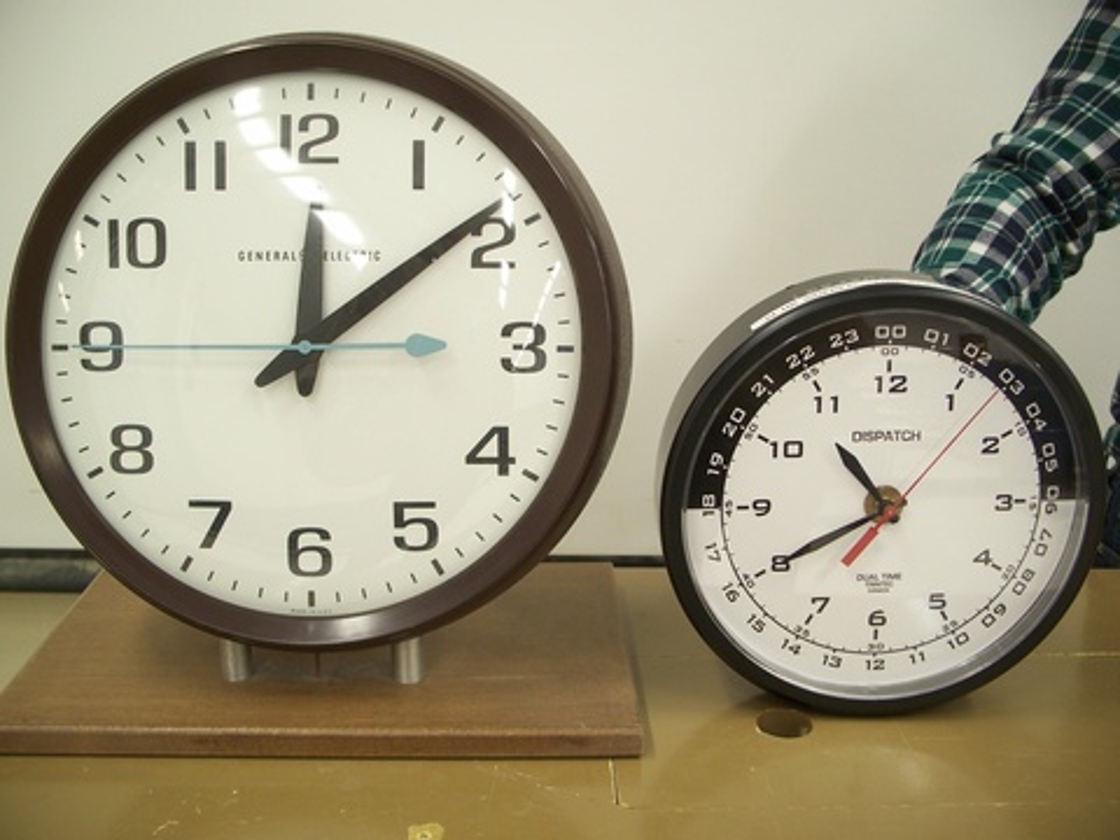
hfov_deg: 50.1
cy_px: 420
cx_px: 560
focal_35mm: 37
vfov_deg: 38.7
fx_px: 1197
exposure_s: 1/30
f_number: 2.8
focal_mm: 7.8
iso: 100
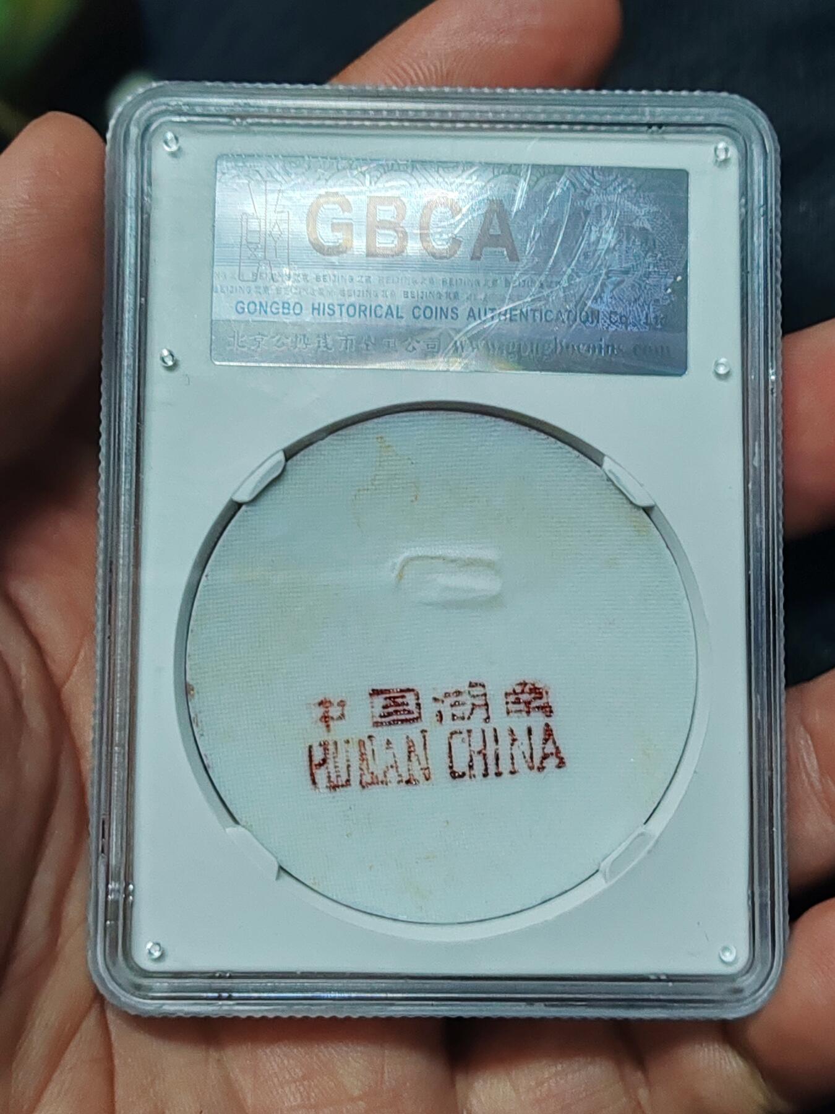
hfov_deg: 27.0
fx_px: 1737
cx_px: 418
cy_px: 557
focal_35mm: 54
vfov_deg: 35.5
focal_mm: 6.12
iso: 800
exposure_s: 1/50
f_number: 1.9
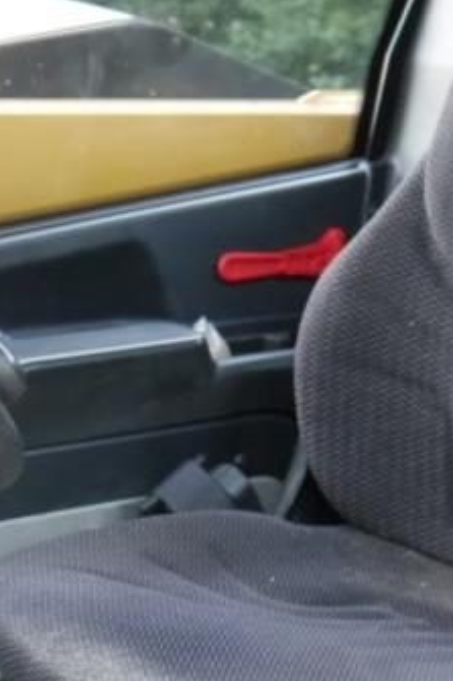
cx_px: -51
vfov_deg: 22.4
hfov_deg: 14.9
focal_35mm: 89
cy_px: 583
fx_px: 1681
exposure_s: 1/13
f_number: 3.5
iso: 1600
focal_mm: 14
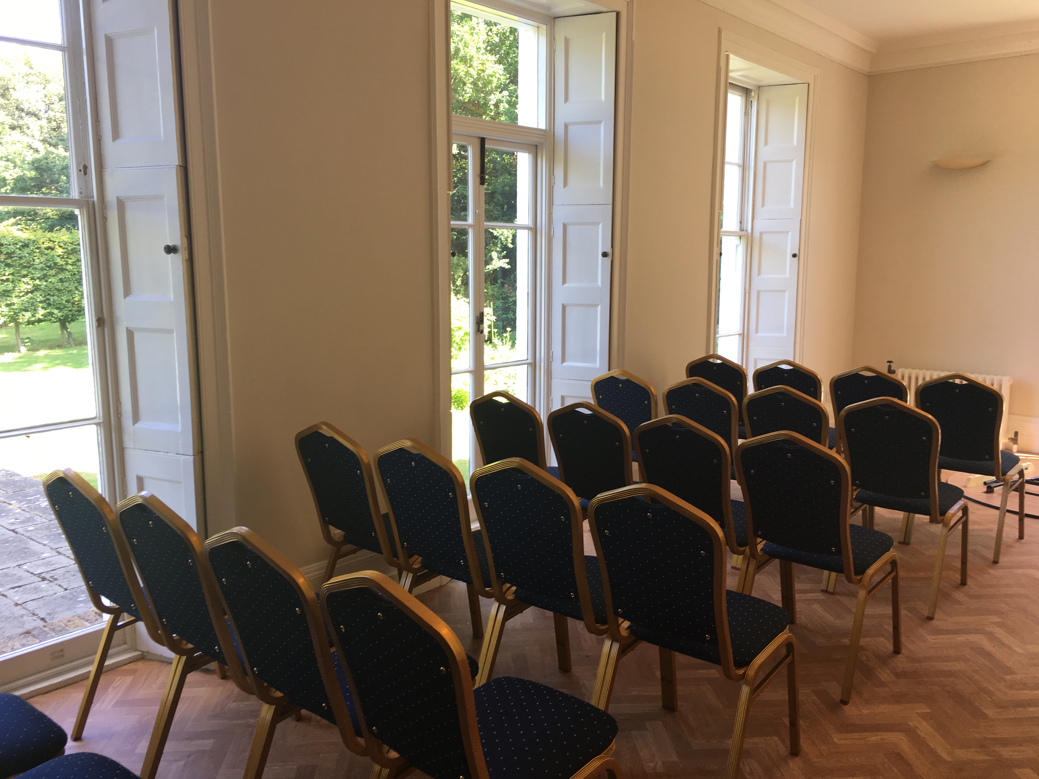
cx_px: 520
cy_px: 390
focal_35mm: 29
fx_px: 870
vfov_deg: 48.2
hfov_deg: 61.7
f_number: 2.2
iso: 25
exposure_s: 1/50
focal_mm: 4.15
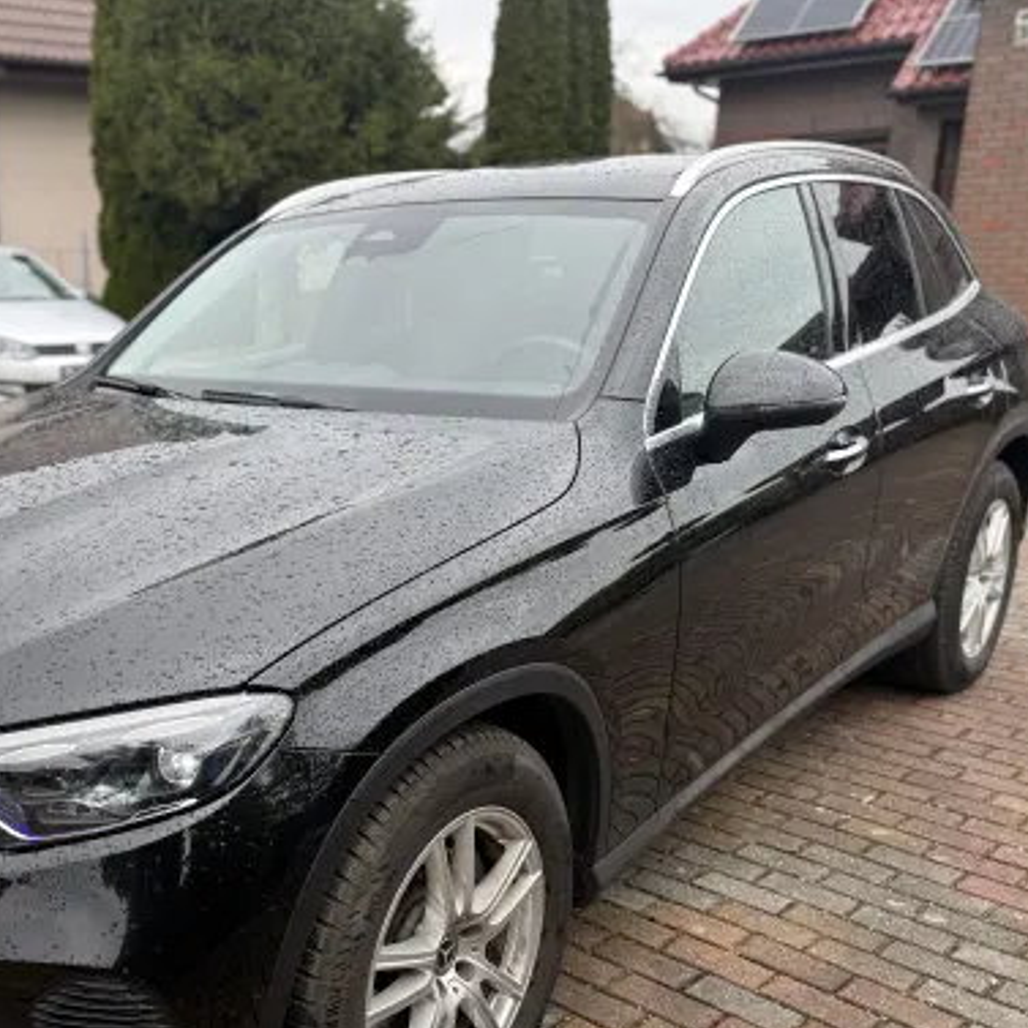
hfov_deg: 43.7
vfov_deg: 45.6
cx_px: 196
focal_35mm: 36
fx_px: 1210
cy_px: 649
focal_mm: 6.76
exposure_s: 1/416
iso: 100
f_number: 1.78
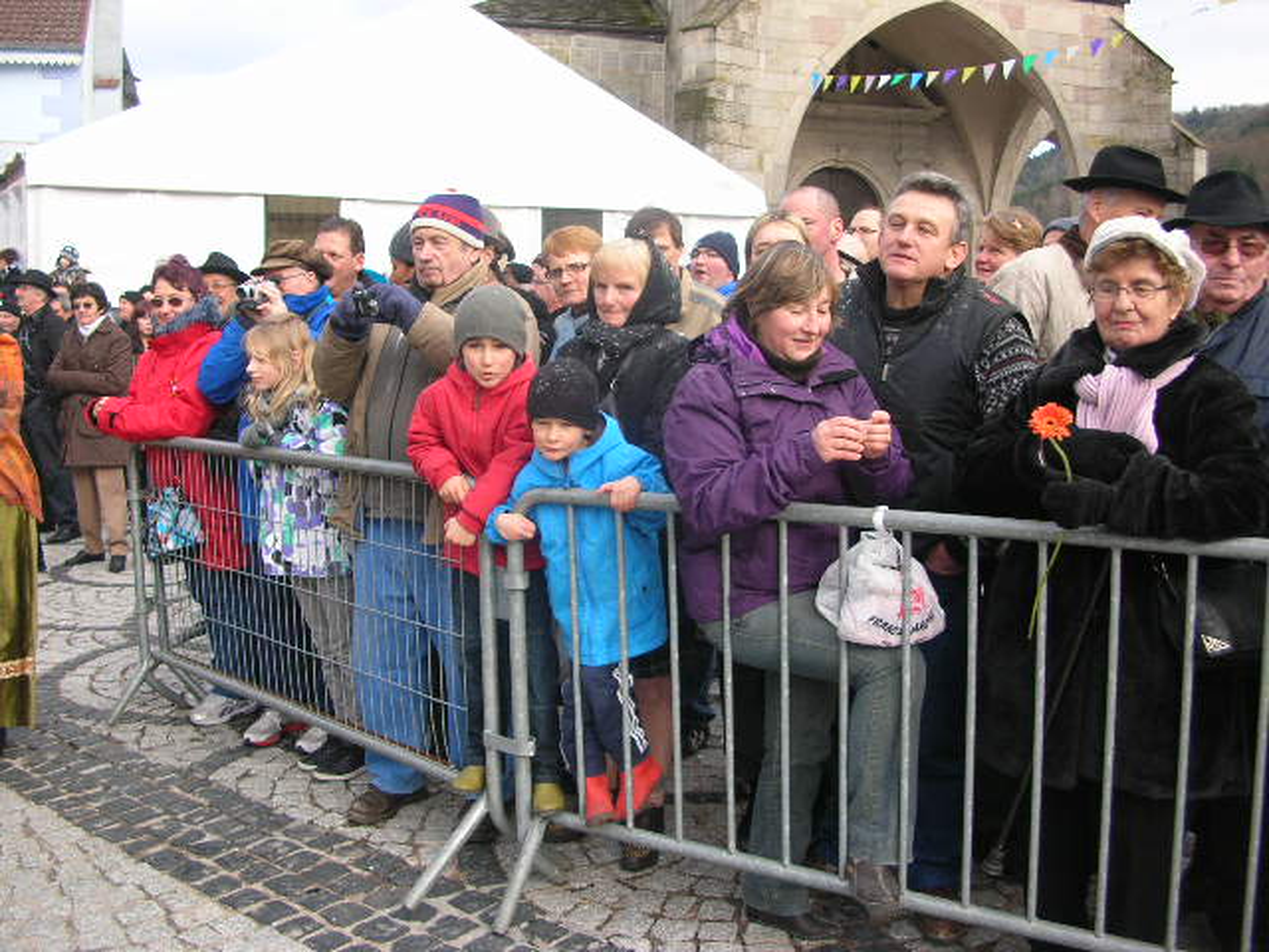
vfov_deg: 40.7
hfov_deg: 52.6
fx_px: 1283
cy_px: 476
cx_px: 634
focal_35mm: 35
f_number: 2.8
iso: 50
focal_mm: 5.8
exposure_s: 1/180
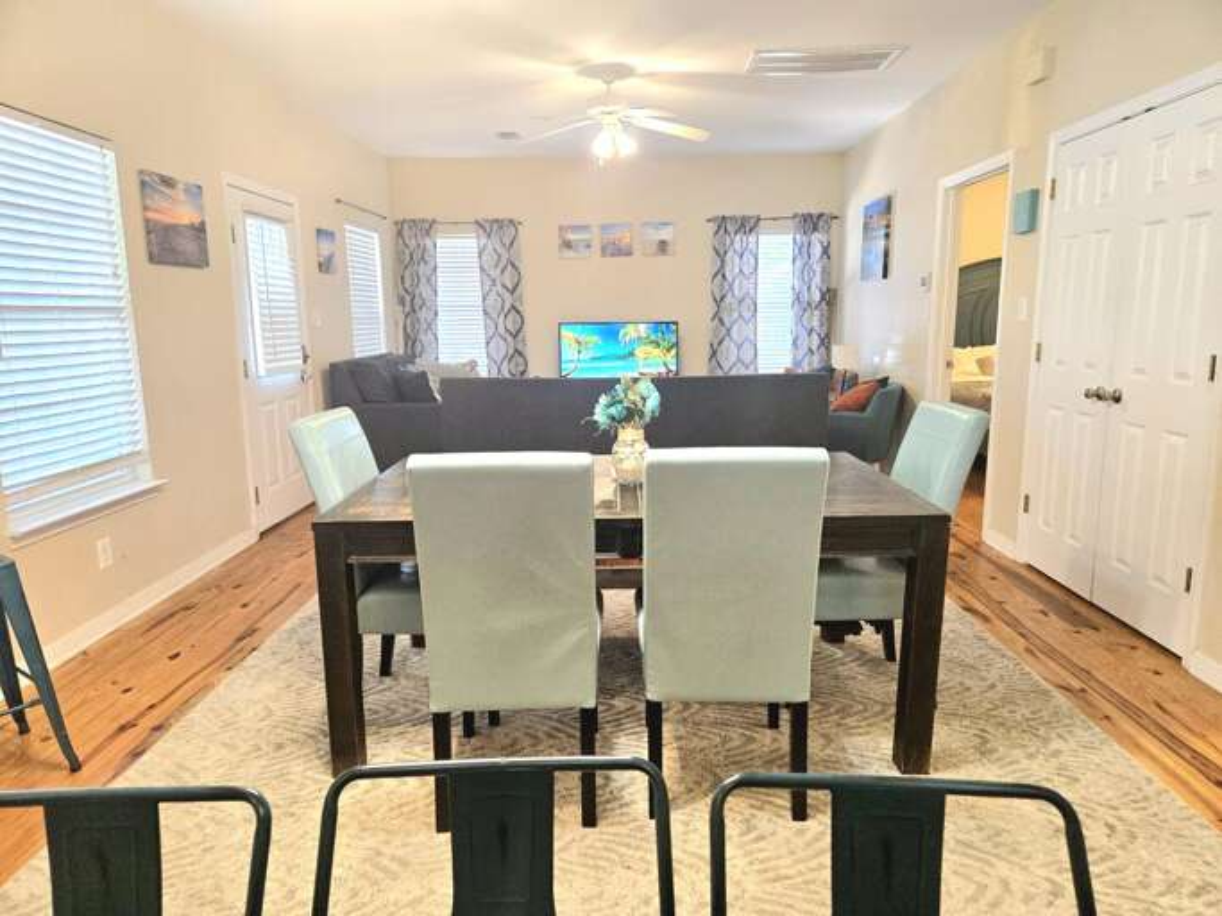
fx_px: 812
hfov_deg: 73.9
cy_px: 458
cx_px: 611
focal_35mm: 23
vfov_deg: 58.9
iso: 250
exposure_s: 1/120
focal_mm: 5.4
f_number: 1.8
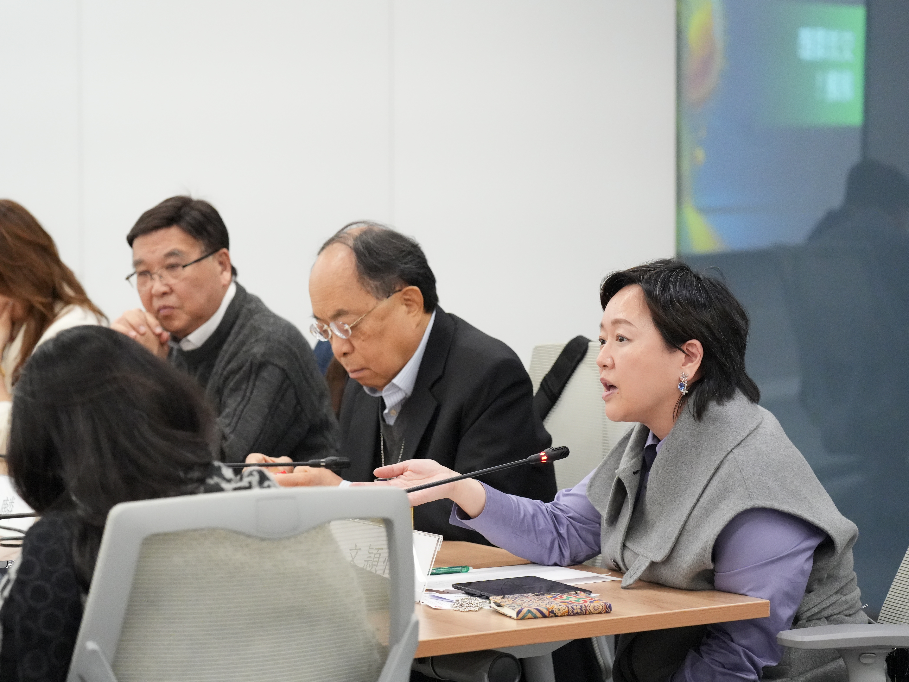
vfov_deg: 12.7
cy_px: 341
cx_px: 433
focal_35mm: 117
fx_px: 3072
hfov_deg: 16.8
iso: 10000
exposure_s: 1/160
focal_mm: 108
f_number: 4.5
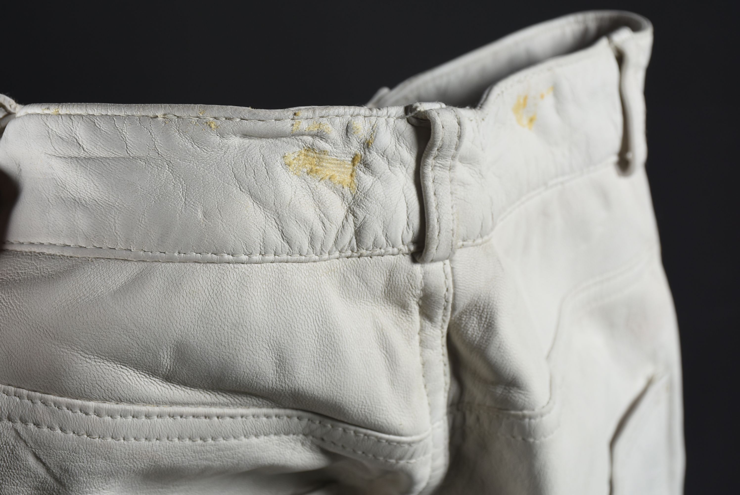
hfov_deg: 22.6
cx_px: 370
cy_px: 248
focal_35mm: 90
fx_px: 1851
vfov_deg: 15.2
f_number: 13
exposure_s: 1/125
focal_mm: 60
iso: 200
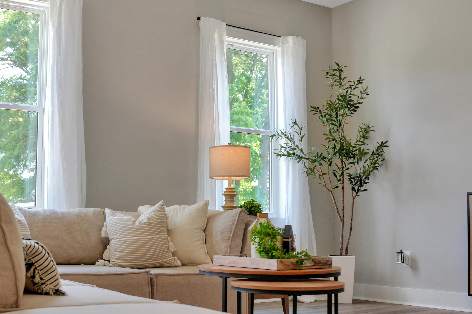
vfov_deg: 28.0
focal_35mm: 48
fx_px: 629
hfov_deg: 40.9
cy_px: 187
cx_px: 181
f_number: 2.8
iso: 100
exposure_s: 1/100
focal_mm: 24
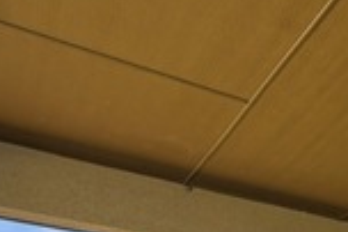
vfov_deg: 16.2
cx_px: 403
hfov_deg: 28.4
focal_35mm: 63
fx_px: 608
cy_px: 473
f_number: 10
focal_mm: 15
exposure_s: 1/400
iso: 100
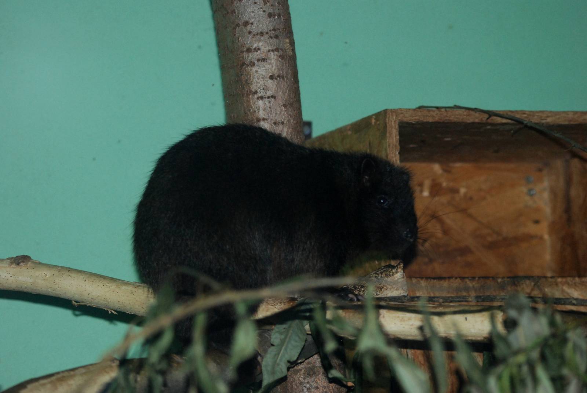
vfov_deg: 9.7
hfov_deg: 14.4
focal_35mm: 142
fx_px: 2326
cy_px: 196
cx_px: 294
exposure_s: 1/60
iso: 1000
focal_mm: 95
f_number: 5
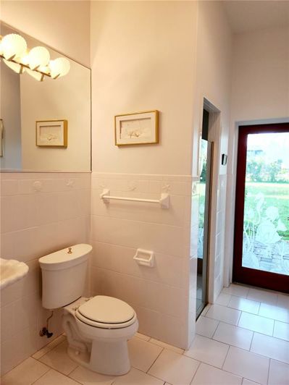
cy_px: 192
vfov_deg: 73.9
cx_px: 144
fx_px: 256
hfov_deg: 58.9
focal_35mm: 23
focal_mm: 5.4
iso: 40
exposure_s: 1/60.2
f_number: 1.8
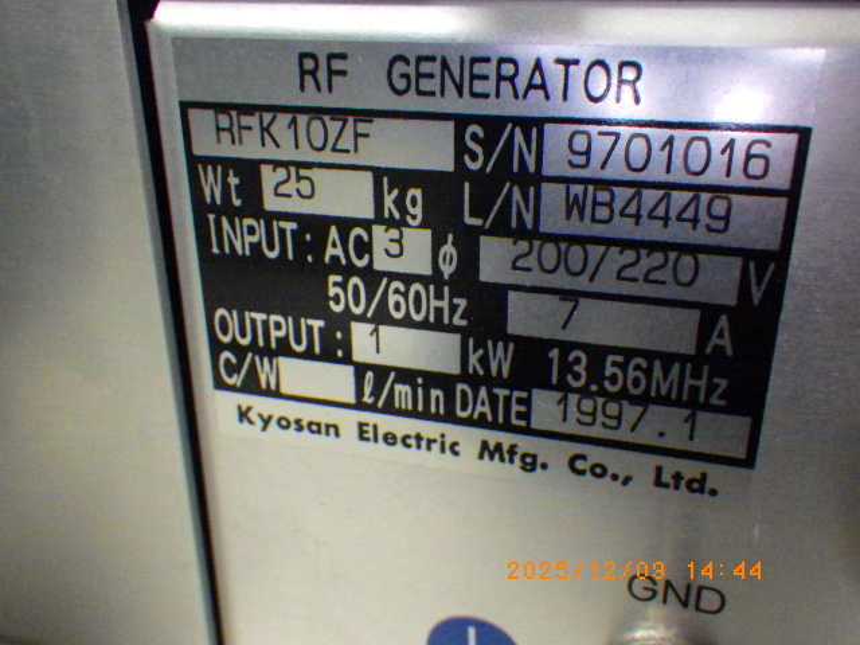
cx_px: 430
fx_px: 845
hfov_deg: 54.0
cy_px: 322
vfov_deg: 41.8
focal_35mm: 34
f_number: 3.8
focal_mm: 6.1
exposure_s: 1/50
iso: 1000
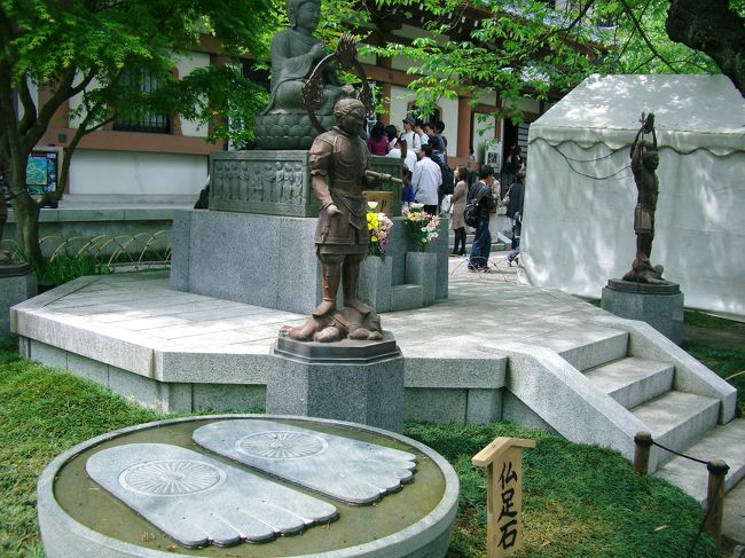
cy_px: 279
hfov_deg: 49.0
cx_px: 372
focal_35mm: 38
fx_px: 818
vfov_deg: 37.7
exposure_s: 1/400
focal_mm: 7.9
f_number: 2.8
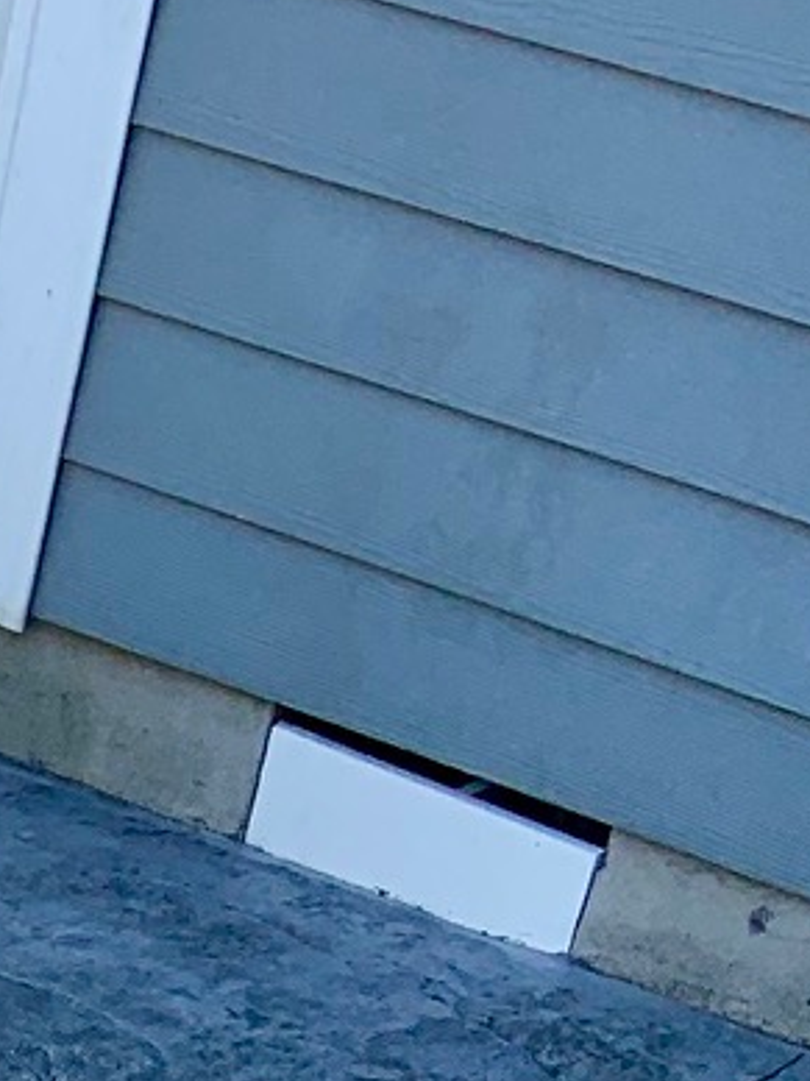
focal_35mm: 135
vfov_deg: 12.2
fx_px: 4212
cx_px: -966
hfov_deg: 9.9
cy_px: 2452
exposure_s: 1/444
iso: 25
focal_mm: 4.25
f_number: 1.8
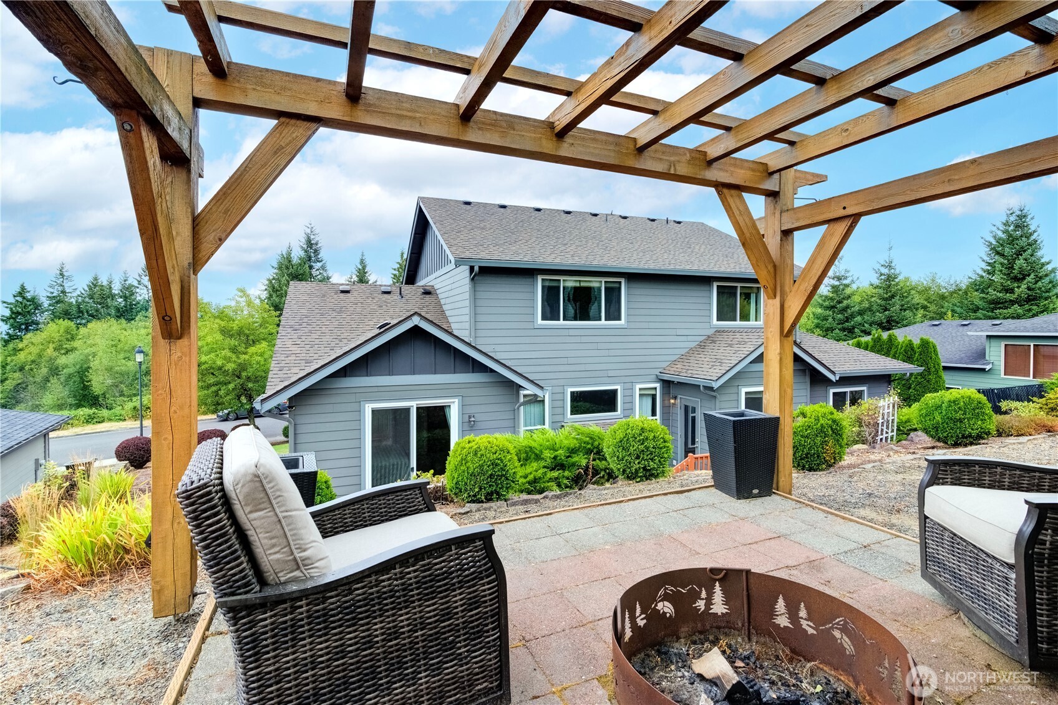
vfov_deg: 73.8
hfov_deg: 96.7
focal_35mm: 16
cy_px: 352
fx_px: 470
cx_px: 529
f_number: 10
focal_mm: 16
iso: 200
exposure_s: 1/125
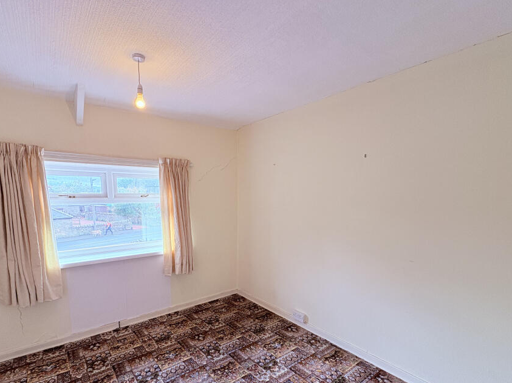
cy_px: 230
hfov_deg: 90.7
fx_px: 251
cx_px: 230
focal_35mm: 17
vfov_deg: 73.9
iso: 80
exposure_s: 1/114
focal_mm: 2.22
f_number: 2.2
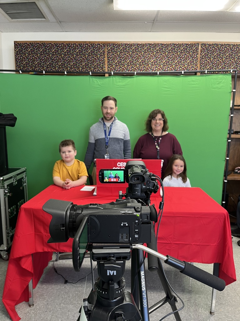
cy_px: 160
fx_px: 240
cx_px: 120
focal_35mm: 26
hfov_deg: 53.1
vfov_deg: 67.3
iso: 100
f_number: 1.6
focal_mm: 5.1
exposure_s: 1/60
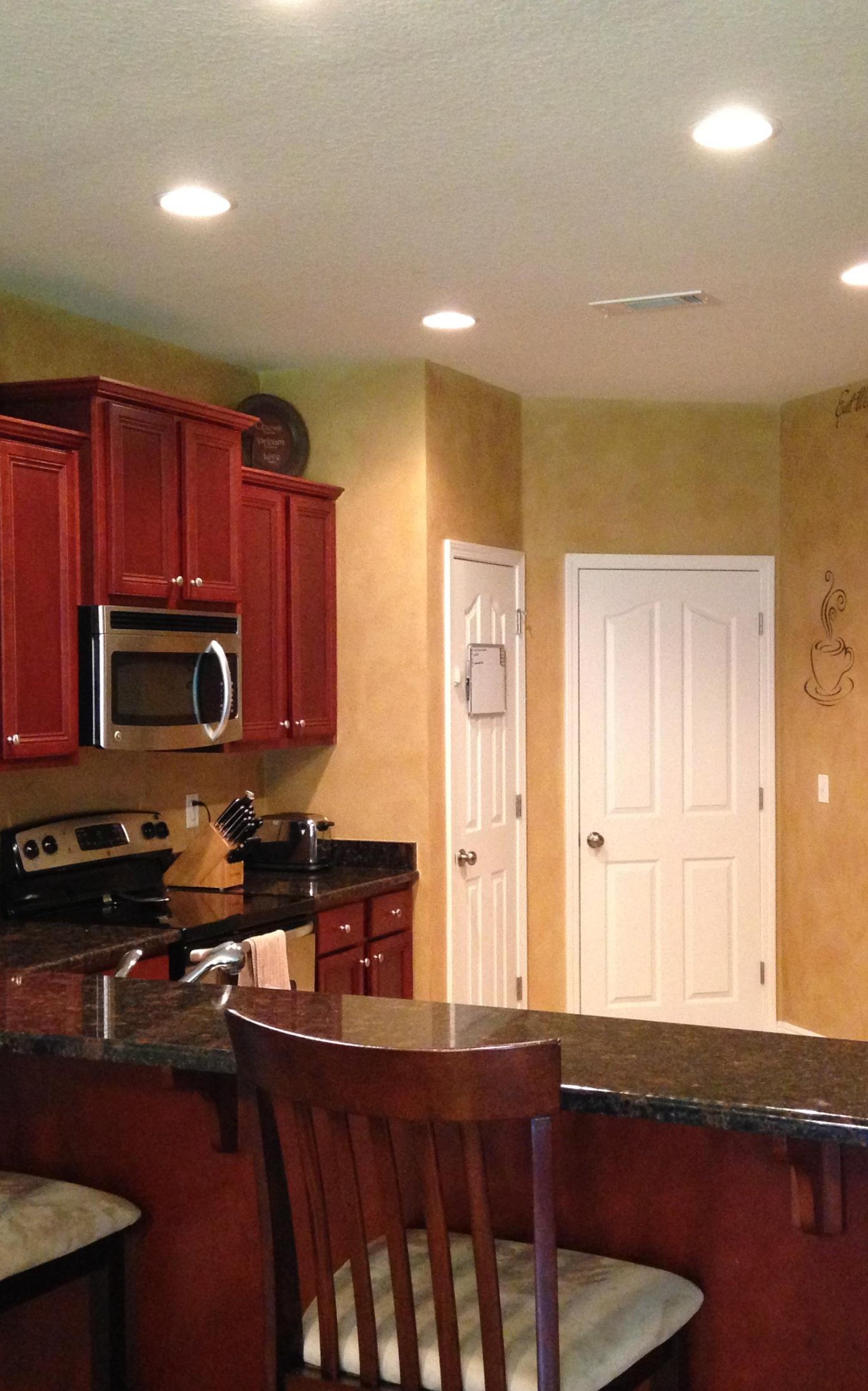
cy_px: 696
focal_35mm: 47
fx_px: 1779
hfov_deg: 27.4
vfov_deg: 42.7
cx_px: 457
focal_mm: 4.12
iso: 400
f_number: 2.4
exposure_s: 1/20
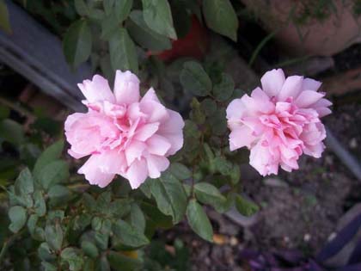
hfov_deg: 51.4
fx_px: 375
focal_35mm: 36
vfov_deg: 39.7
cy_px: 136
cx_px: 180
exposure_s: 1/80
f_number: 3.1
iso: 80
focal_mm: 6.5
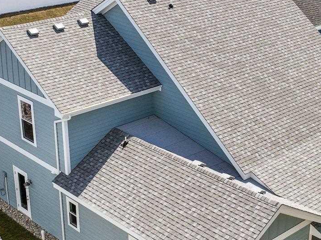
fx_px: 640
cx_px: 170
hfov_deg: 28.2
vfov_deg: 21.3
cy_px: 125
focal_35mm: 69
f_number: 2.8
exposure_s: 1/2500
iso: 110
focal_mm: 12.29
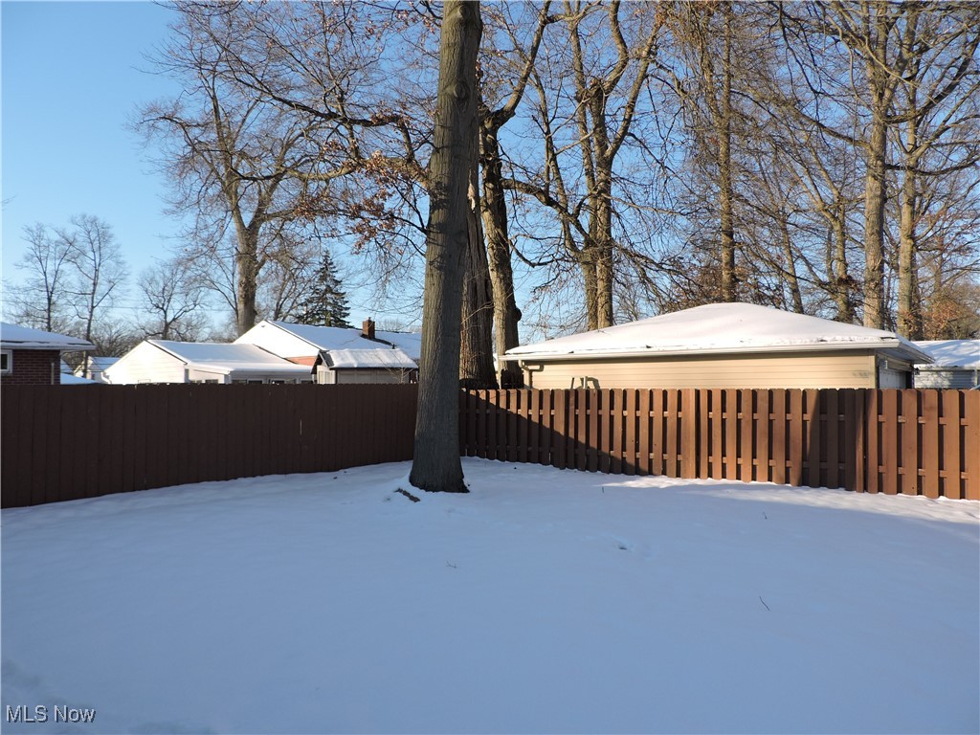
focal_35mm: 24
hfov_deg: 71.6
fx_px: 679
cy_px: 368
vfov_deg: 56.8
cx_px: 490
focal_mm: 4.3
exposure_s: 1/640
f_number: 3
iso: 100
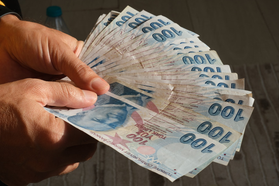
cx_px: 138
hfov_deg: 23.9
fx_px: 659
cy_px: 92
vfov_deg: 16.1
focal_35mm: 85
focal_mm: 56
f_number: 16
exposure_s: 1/50
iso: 160
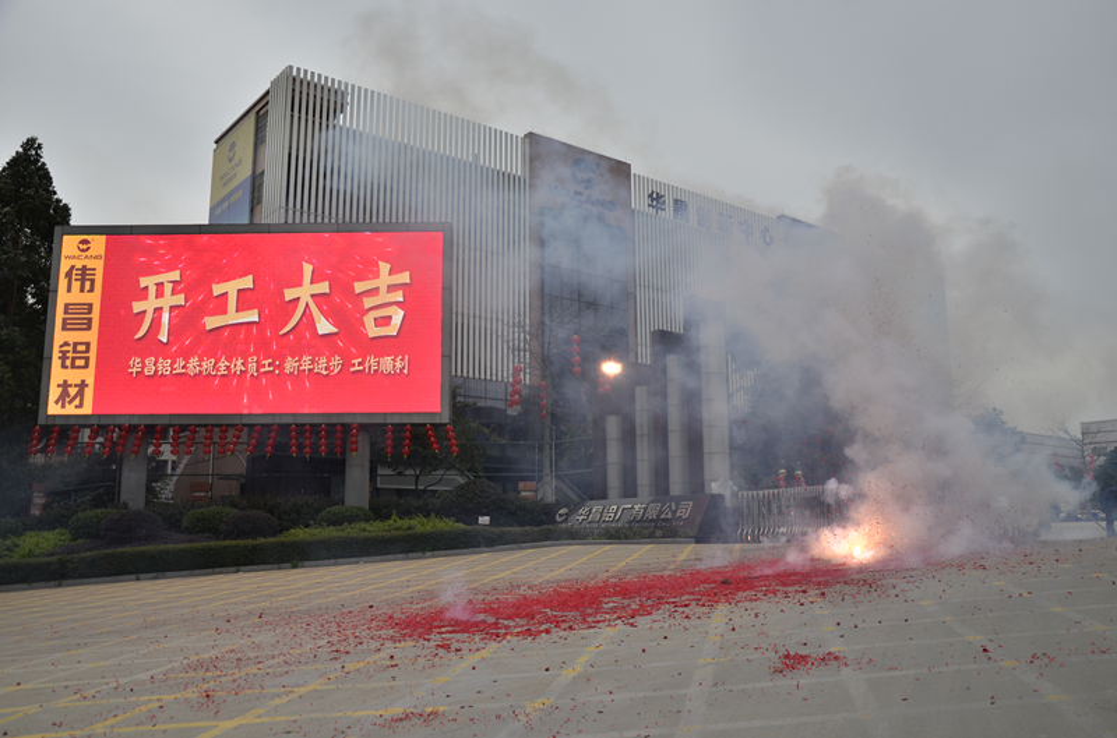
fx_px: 975
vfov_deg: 41.5
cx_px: 558
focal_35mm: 32
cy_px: 369
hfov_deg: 59.6
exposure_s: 1/200
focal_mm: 21
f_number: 5.6
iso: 200
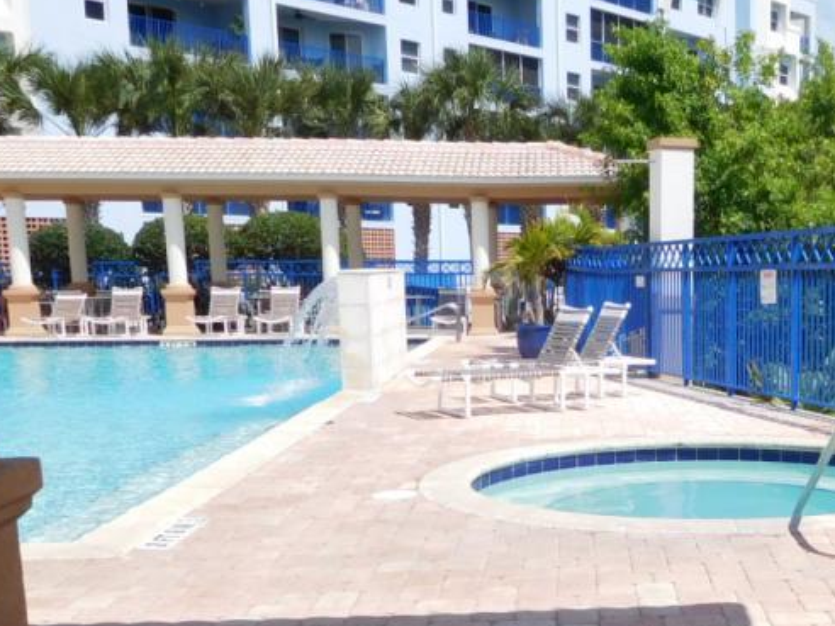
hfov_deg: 35.2
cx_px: 709
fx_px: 1254
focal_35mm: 52
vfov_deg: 27.4
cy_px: 516
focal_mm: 4.5
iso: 125
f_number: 3.4
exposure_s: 1/1250
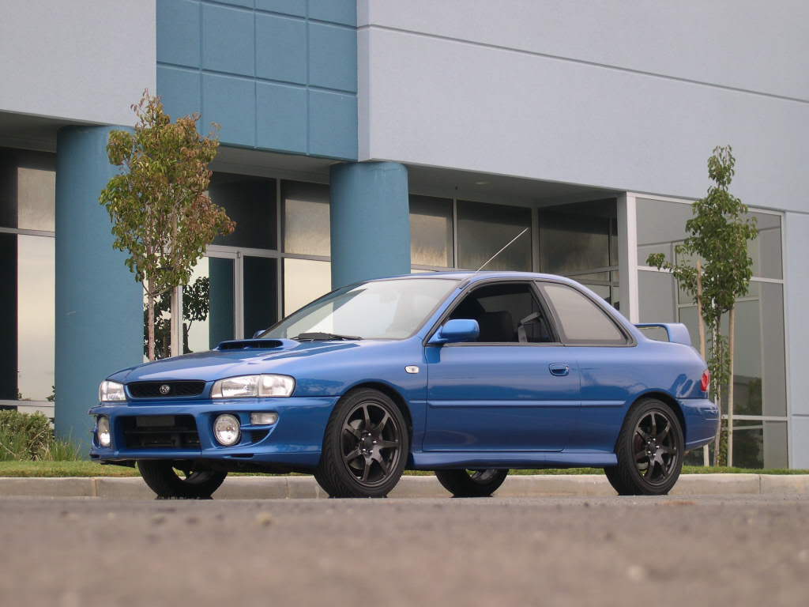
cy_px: 304
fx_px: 2664
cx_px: 404
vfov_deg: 13.0
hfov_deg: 17.3
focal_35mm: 114
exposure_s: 1/163
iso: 100
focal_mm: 24
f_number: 4.9
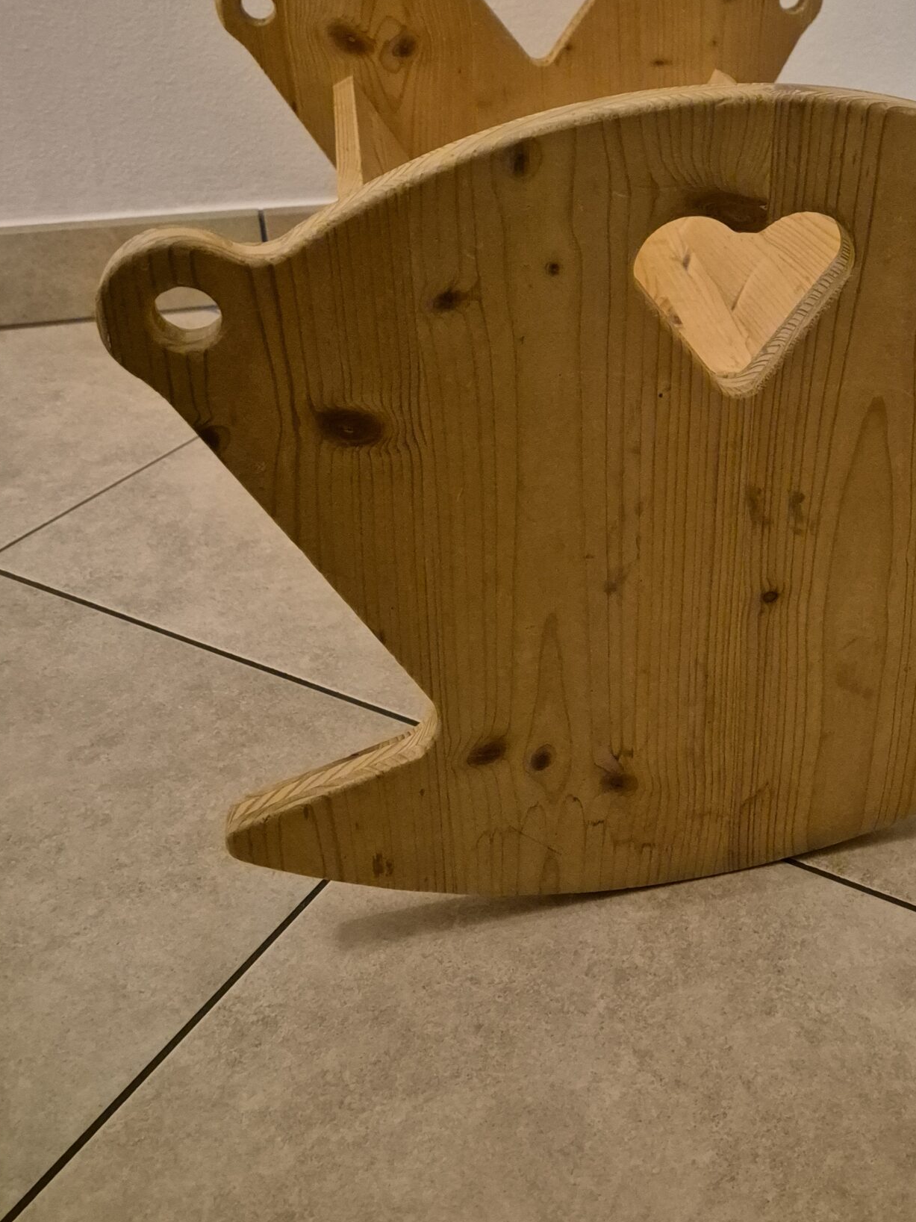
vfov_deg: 50.4
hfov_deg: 38.5
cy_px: 401
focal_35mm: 36
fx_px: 1270
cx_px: 705
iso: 2500
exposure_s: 1/100
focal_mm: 5.4
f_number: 1.8
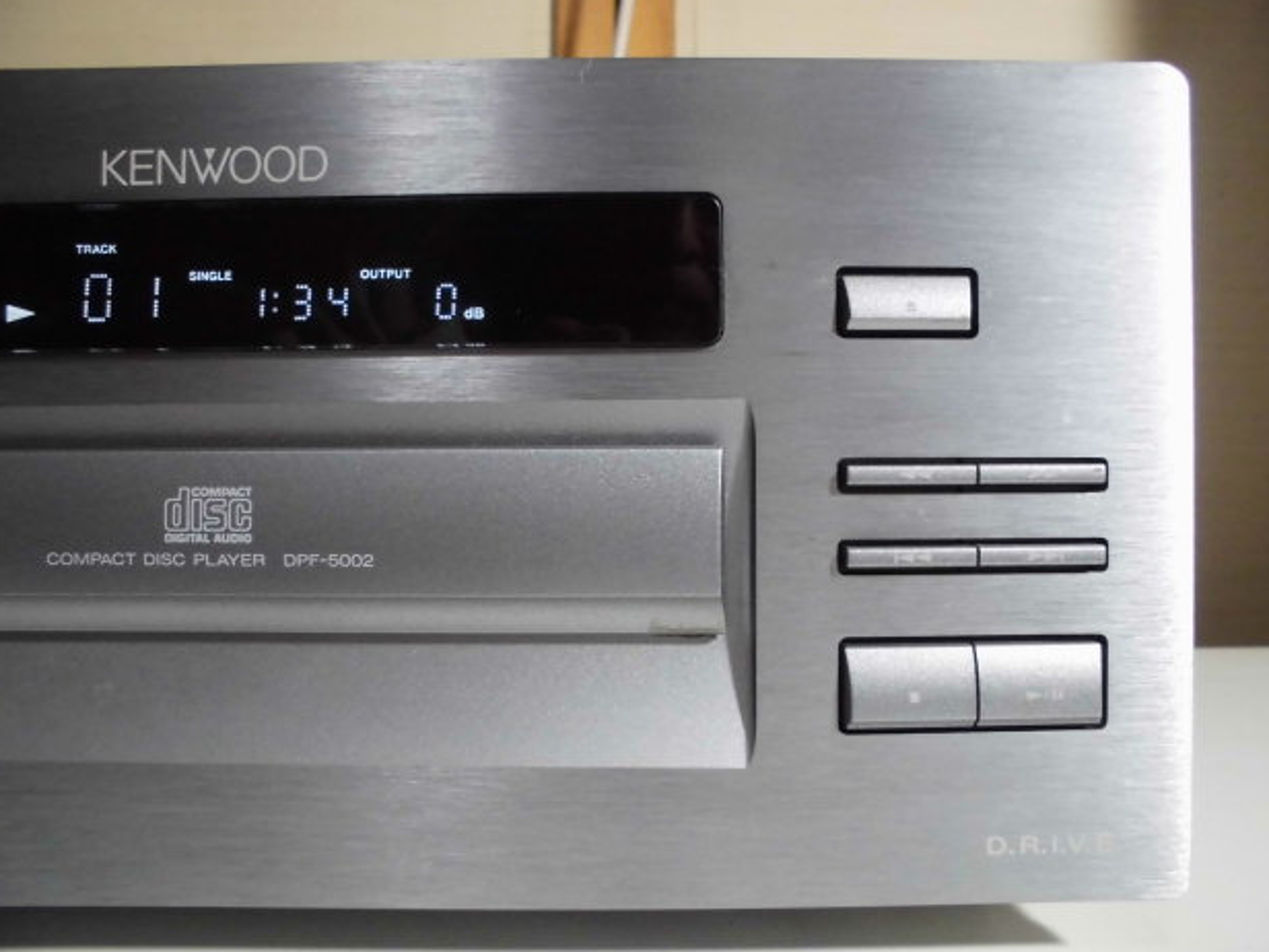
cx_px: 630
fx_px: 990
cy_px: 472
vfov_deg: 51.4
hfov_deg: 65.3
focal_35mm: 27
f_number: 3.5
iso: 400
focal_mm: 4.6
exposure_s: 1/15
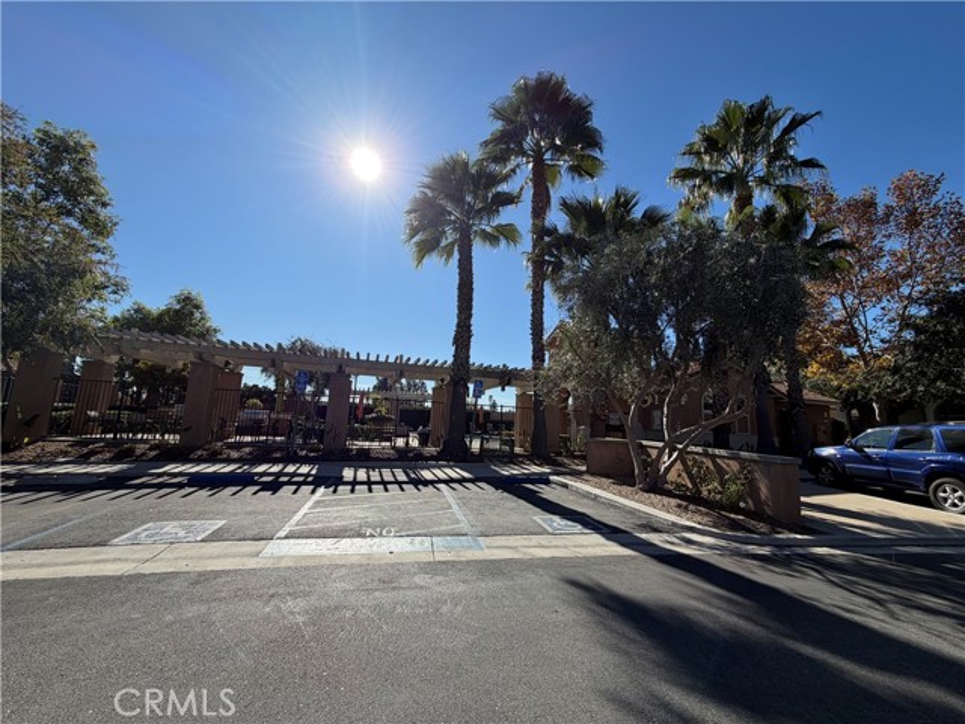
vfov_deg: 85.7
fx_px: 390
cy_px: 362
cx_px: 482
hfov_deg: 102.1
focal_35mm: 14
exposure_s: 1/914
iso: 20
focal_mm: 2.22
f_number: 2.2
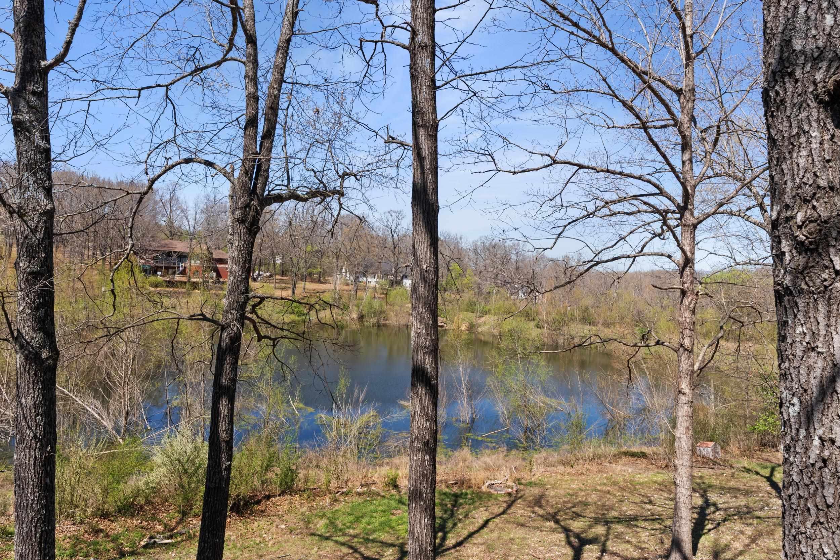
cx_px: 420
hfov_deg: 78.1
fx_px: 518
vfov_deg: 56.8
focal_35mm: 22
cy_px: 280
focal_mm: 14.8
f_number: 9
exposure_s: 1/125
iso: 200
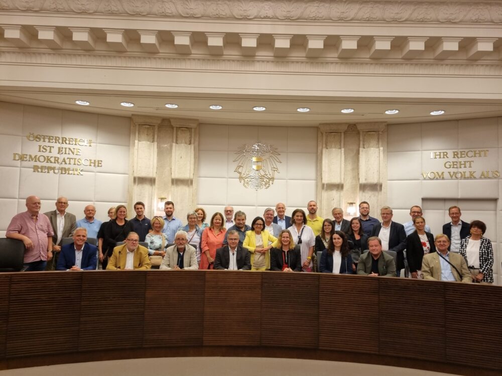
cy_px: 188
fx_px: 377
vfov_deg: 53.1
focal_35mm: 26
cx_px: 251
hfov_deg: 67.3
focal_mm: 5.4
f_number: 1.8
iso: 160
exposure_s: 1/100
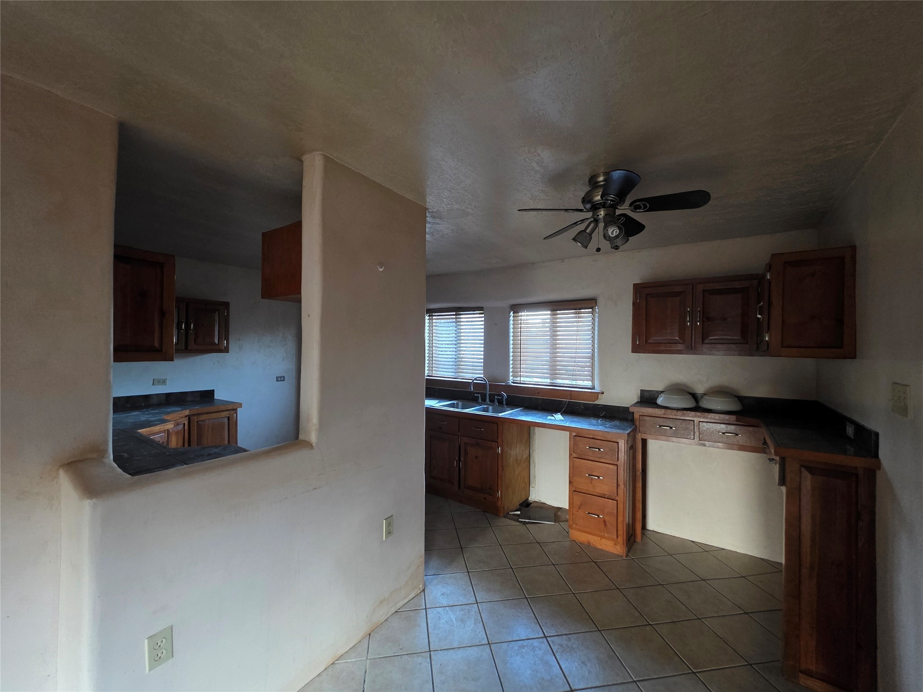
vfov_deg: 89.9
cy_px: 346
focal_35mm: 13
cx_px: 462
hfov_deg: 106.2
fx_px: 347
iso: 1000
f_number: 1.9
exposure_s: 1/60
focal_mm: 2.2
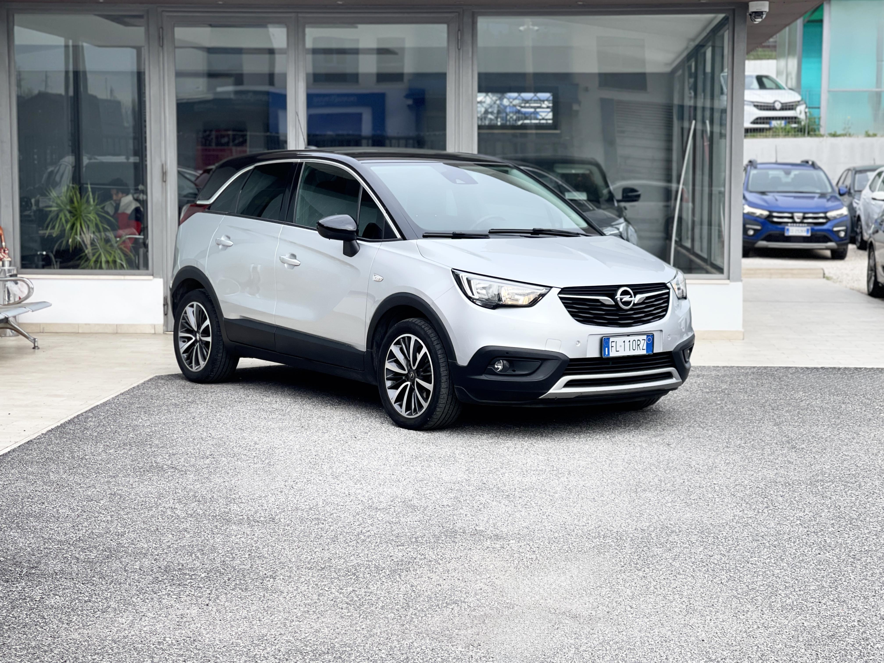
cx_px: 442
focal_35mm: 64
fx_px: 1634
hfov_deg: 30.3
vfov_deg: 22.9
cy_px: 332
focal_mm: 7.5
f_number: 2.2
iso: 32
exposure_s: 1/637
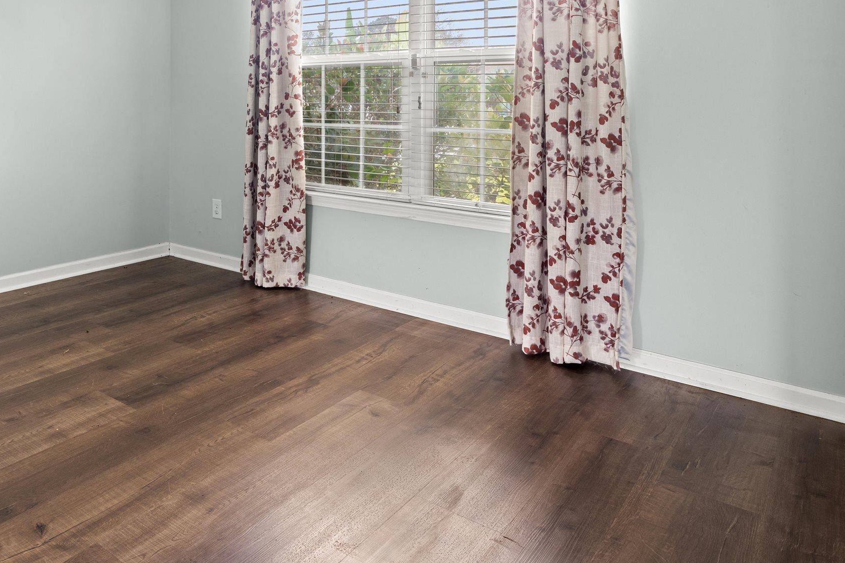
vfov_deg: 42.4
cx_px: 193
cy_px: 91
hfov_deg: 59.6
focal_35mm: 29
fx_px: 681
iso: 200
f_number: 9
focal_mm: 16
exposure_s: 3.2
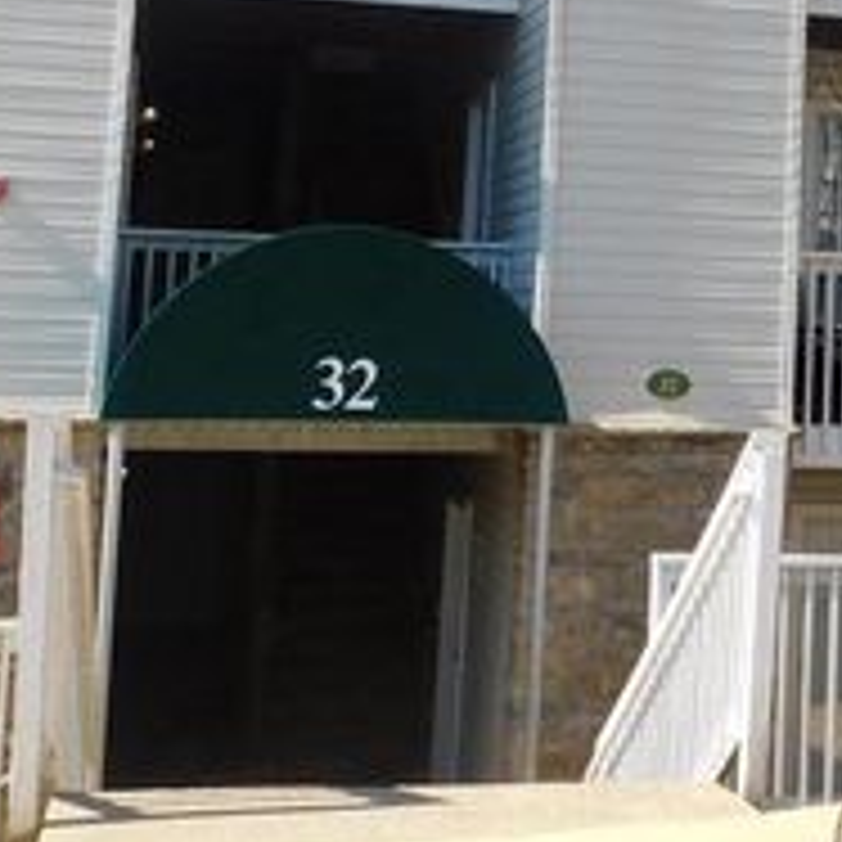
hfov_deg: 23.6
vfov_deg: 23.5
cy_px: 52
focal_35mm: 71
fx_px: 1954
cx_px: 774
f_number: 3.2
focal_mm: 5.3
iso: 125
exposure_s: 1/800
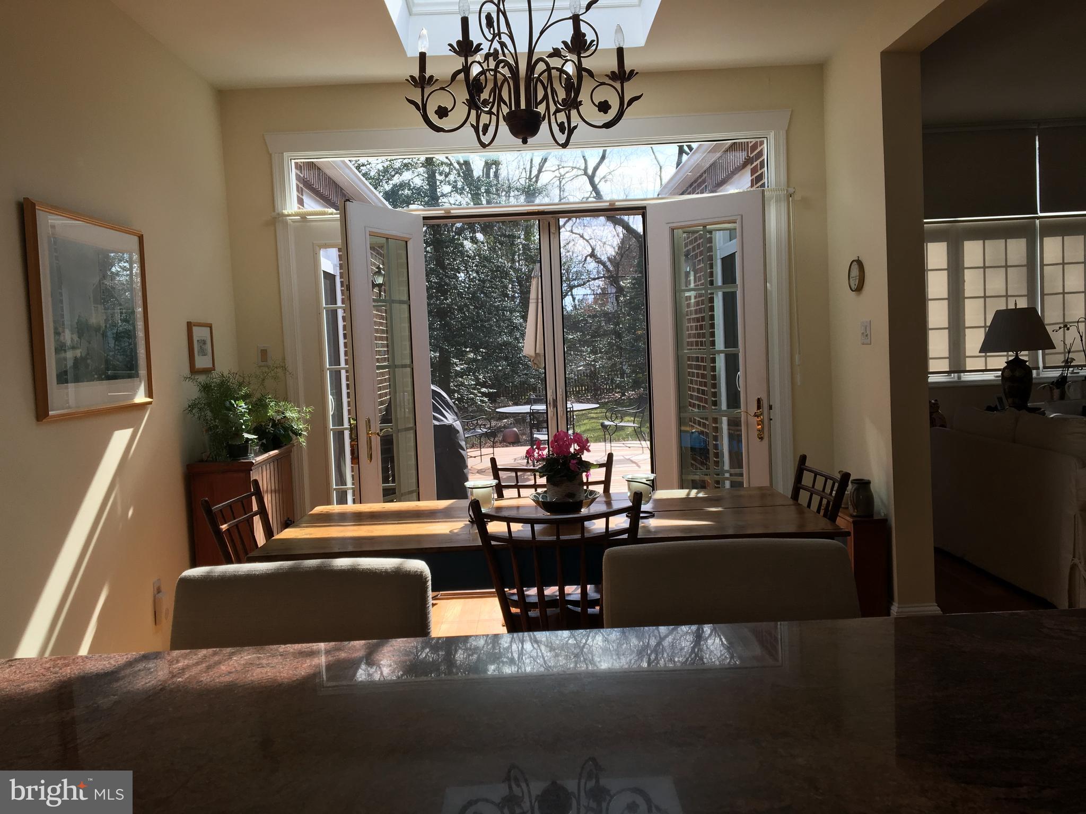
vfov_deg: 48.2
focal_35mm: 29
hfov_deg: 61.7
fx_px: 910
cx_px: 543
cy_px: 407
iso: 25
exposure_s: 1/364
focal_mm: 4.15
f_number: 2.2
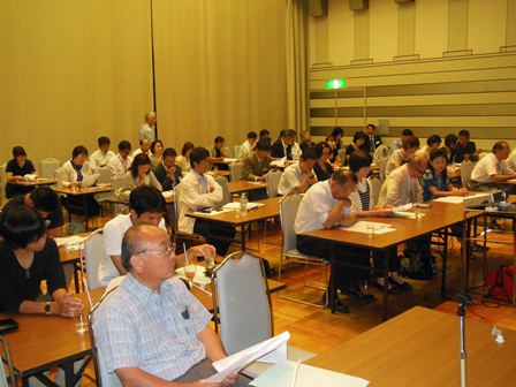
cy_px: 194
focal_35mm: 39
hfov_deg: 47.9
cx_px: 258
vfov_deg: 36.8
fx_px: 581
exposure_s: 1/30
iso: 640
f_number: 4.1
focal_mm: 6.9
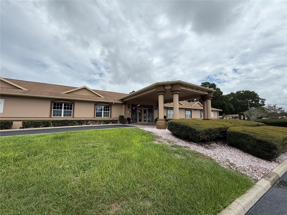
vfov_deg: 85.7
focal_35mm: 14
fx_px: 116
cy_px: 108
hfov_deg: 102.1
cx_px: 144
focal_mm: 2.22
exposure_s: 1/2841
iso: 50
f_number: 2.2
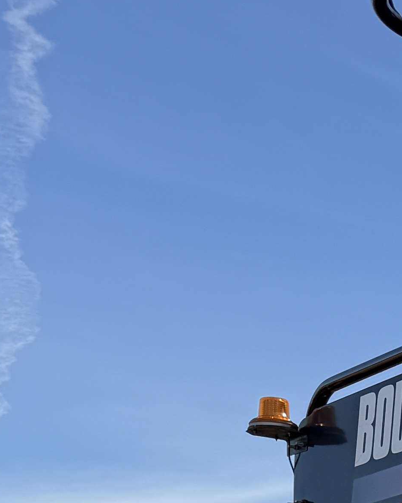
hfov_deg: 10.5
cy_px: 701
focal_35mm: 114
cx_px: 1115
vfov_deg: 15.8
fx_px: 1696
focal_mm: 6.76
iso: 80
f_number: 1.78
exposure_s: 1/2445
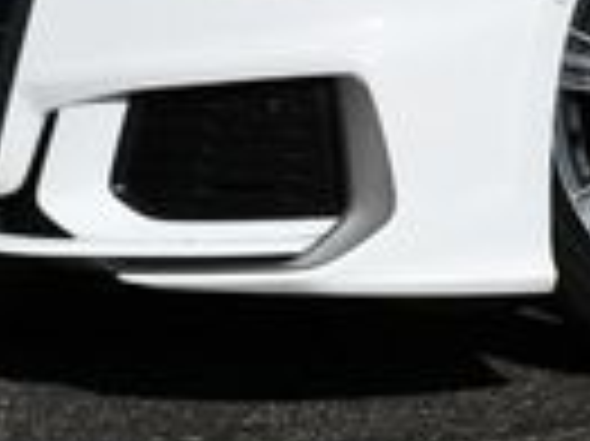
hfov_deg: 8.9
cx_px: 959
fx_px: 3678
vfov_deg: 6.6
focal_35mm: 216
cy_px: -472
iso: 100
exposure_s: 1/400
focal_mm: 23
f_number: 10
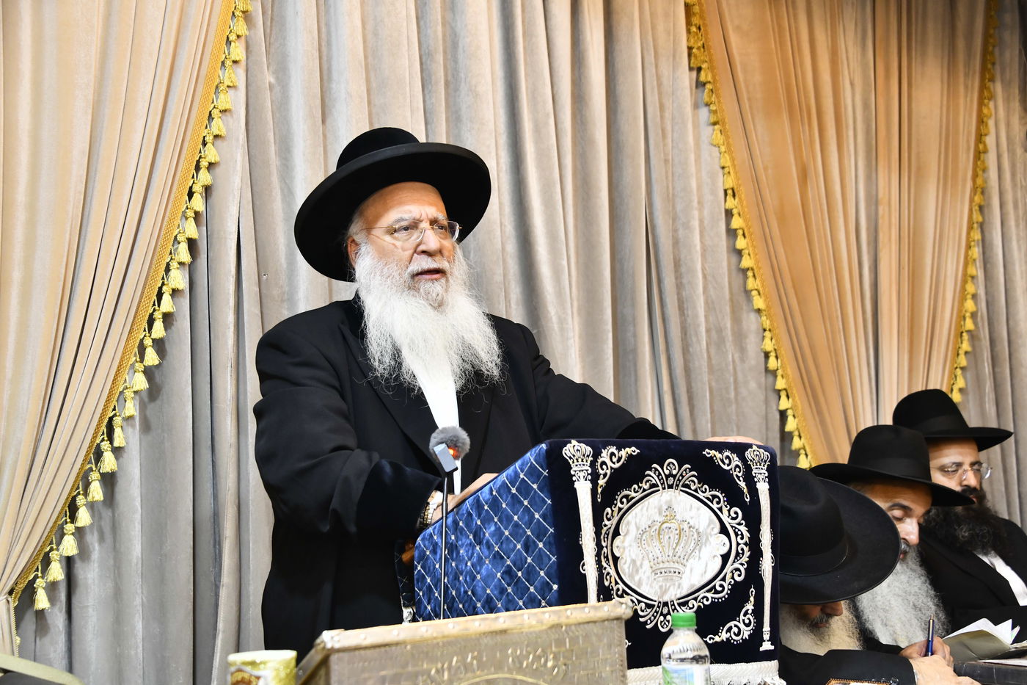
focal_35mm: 58
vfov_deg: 23.4
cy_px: 342
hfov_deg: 34.5
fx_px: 1654
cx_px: 514
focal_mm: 58
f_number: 5.6
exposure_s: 1/125
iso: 1250
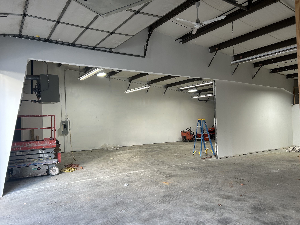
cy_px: 112
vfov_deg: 53.1
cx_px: 150
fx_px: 225
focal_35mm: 26
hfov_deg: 67.3
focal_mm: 5.7
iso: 50
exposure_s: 1/120
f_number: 1.5
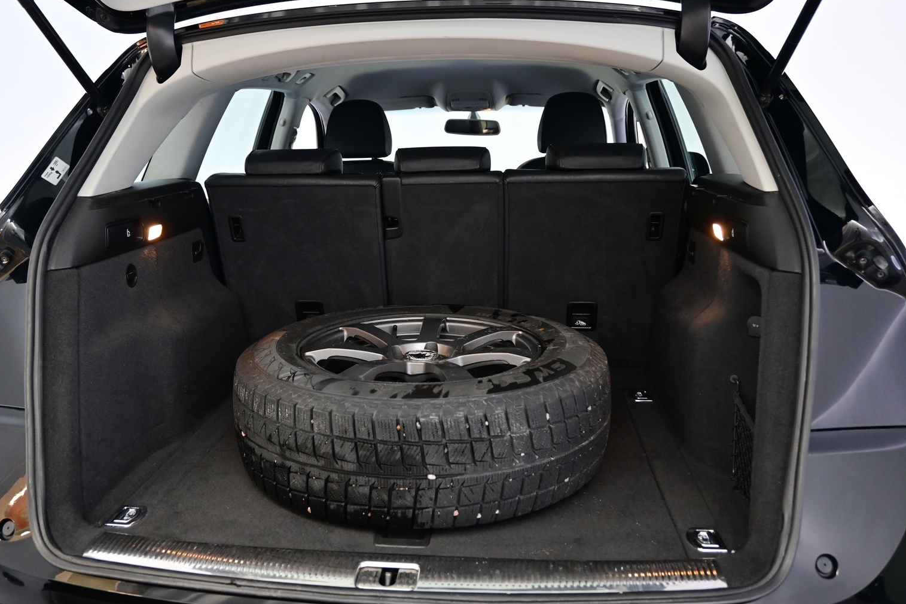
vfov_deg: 42.0
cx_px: 422
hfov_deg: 59.8
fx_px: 787
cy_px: 316
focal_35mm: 31
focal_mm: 19.5
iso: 1000
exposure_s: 1/30
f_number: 3.8
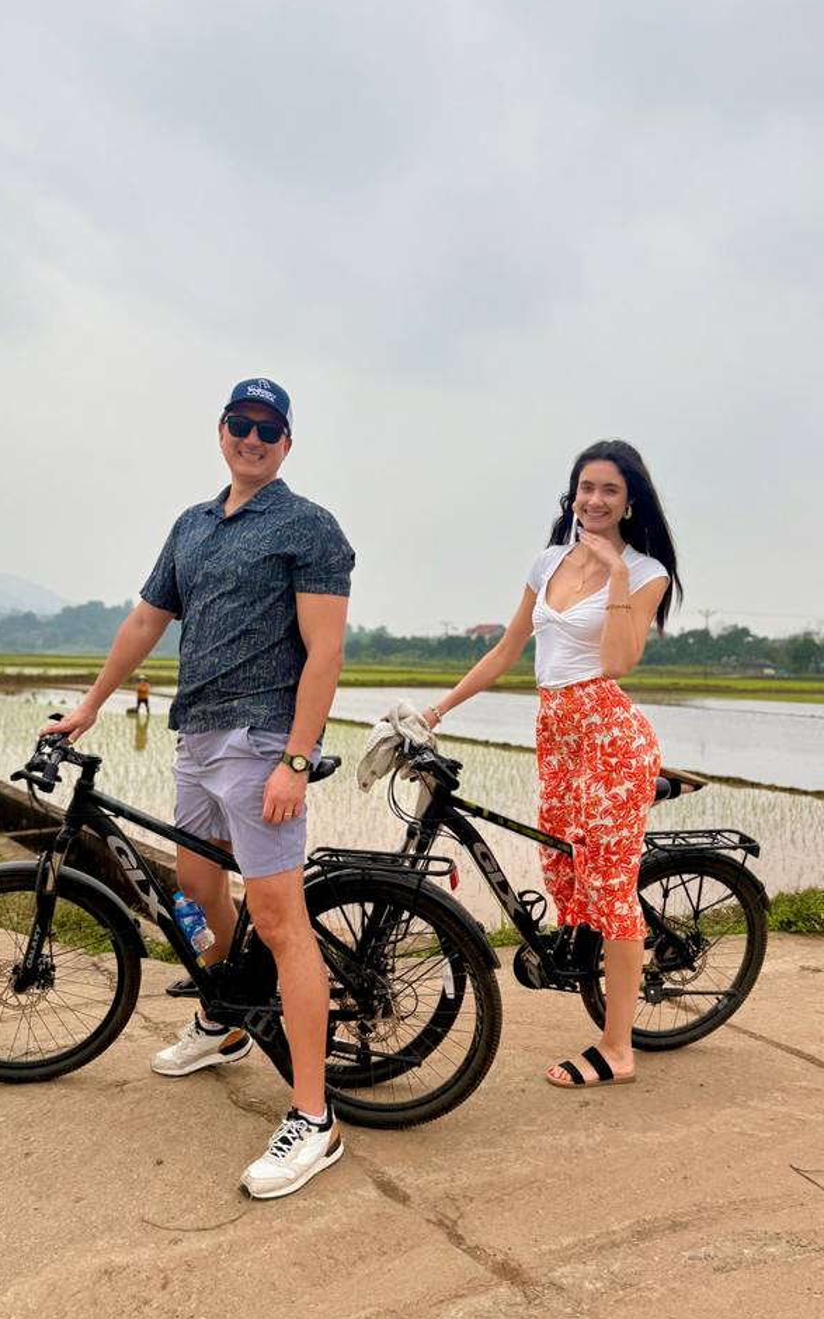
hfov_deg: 47.4
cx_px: 341
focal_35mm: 26
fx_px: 934
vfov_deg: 70.4
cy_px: 660
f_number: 1.78
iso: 80
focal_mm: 6.76
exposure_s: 1/4405
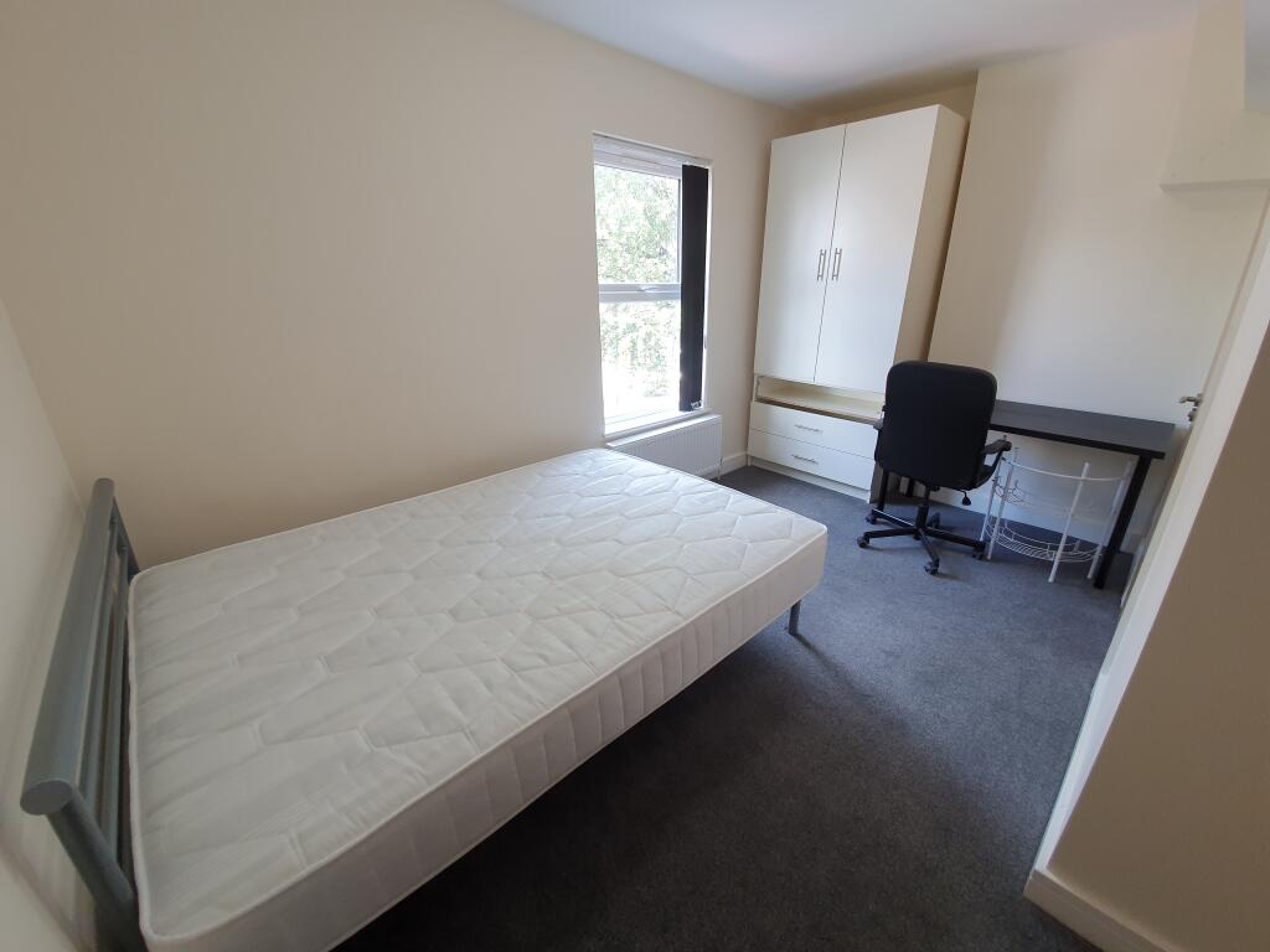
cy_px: 476
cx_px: 635
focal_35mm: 13
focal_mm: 1.8
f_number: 2.2
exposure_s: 1/50
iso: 64
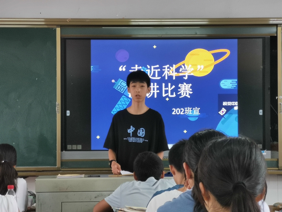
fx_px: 1026
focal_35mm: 126
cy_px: 106
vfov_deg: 11.8
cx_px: 141
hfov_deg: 15.6
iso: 160
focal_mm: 7.48
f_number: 2.4
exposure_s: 1/33.3
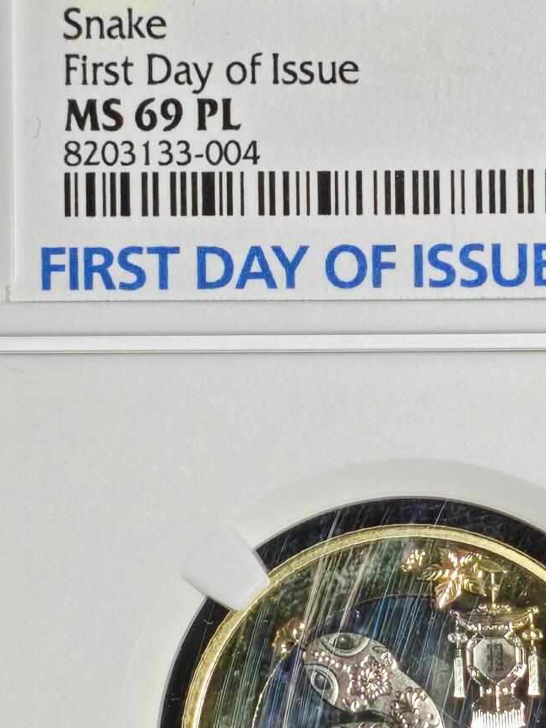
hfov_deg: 7.6
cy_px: 508
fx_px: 4123
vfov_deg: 10.1
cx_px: 398
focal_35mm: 196
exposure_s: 1/399
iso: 50
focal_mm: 4.94
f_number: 1.5
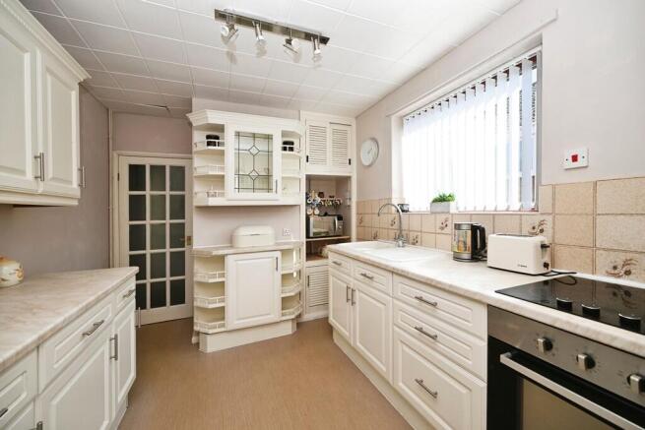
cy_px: 215
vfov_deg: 81.2
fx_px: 251
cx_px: 322
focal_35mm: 14
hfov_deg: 104.2
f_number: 5
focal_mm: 14
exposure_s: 1/100
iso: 100
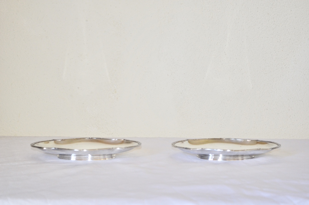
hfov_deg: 28.1
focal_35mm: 72
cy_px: 102
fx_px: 617
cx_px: 154
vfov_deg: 18.8
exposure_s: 1/60
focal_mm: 48
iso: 1100
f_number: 5.6
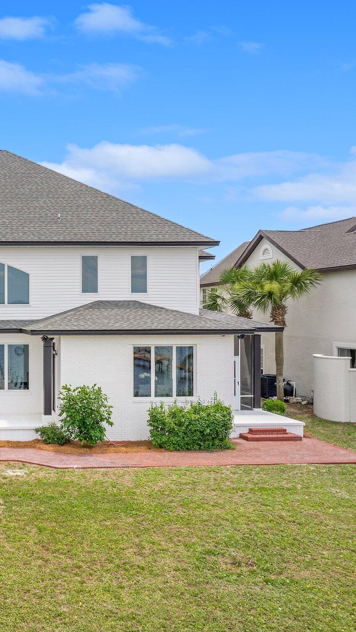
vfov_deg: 56.6
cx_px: -48
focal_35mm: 35
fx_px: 587
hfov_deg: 29.8
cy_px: 316
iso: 100
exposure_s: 1/800
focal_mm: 12.29
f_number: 5
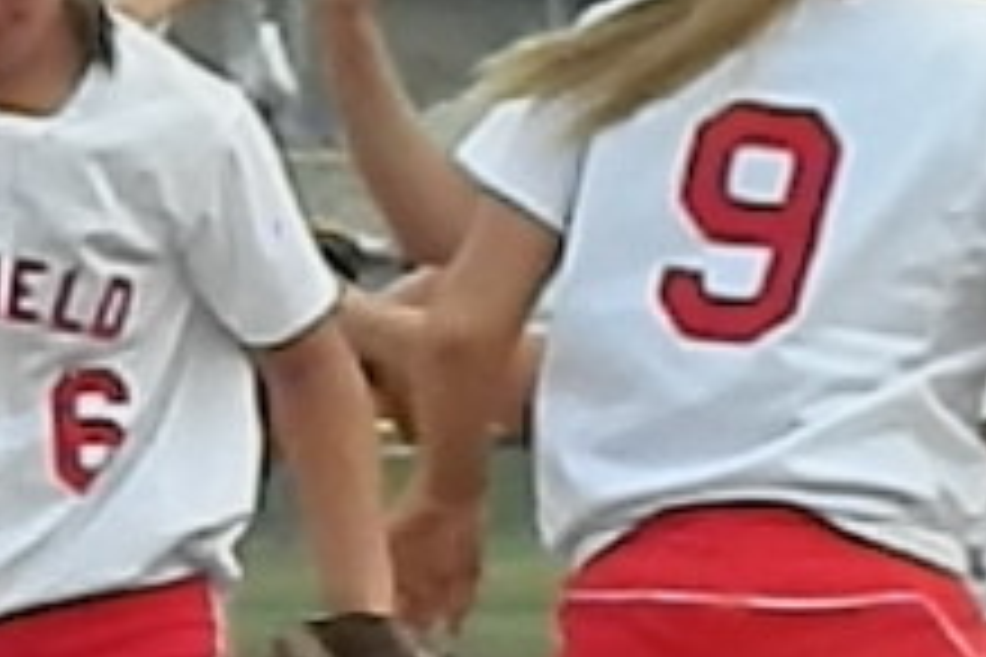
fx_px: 19992
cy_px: 783
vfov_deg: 1.9
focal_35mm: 730
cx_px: 230
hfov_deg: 2.8
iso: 400
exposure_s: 1/400
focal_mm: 27
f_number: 4.9
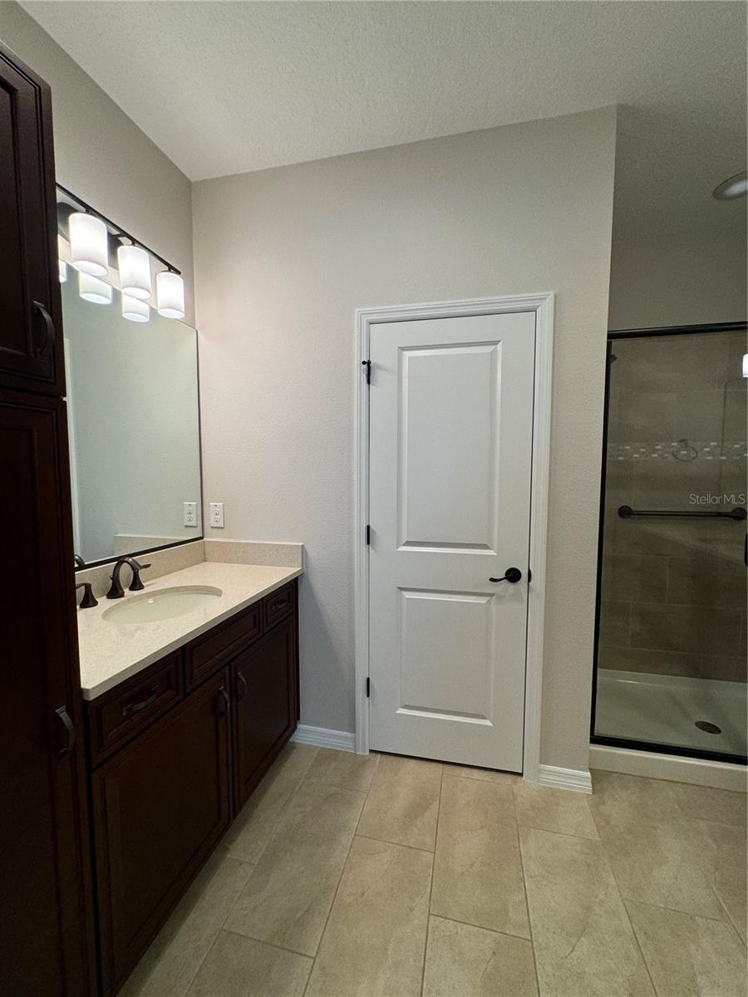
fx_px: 403
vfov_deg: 102.1
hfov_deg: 85.7
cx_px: 374
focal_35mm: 14
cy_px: 498
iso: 125
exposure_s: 1/120
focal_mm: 2.22
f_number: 2.2
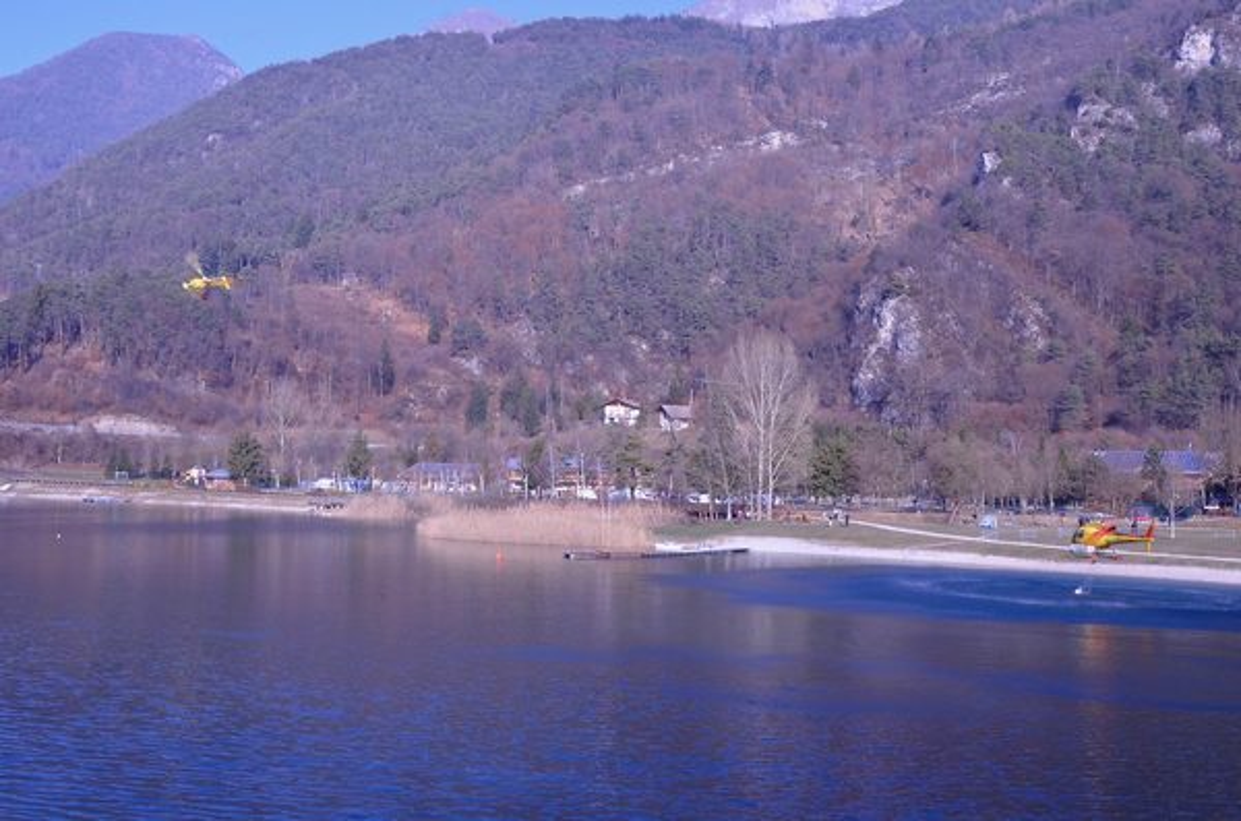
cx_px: 620
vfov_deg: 34.0
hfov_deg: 49.7
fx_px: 1341
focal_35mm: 39
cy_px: 410
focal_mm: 26
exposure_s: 1/60
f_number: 16
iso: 200
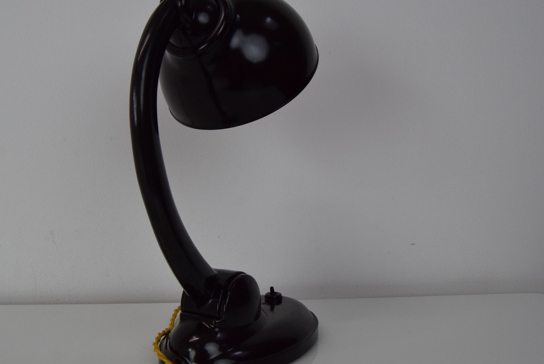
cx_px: 227
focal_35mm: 37
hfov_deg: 51.6
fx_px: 560
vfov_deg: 36.0
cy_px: 182
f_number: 9
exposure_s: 1/320
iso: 1600
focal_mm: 20
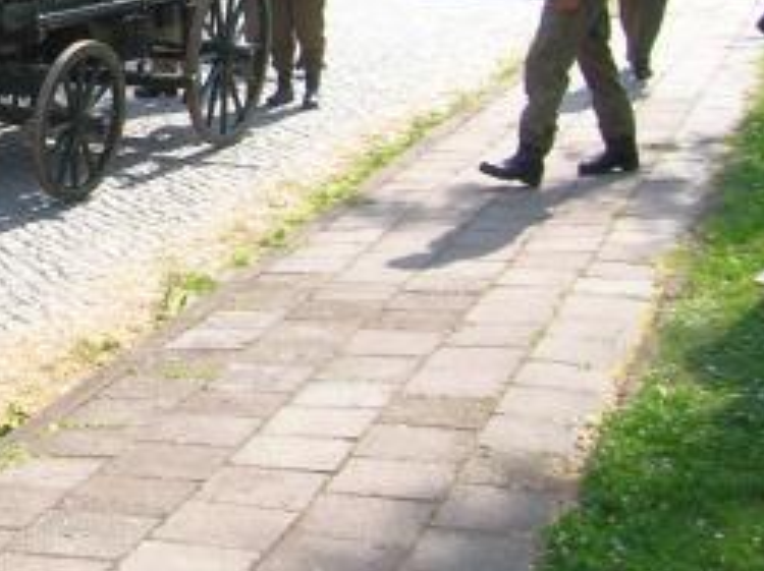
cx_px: -156
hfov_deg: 21.0
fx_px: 1918
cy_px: -15
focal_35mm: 87
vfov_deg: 16.6
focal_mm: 5.7
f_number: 4.9
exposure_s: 1/140
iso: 50
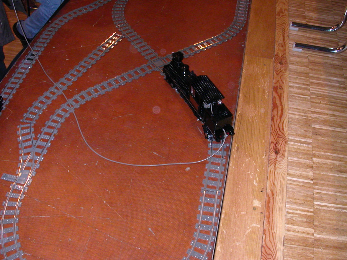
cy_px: 130
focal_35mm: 37
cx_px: 174
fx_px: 371
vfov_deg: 38.7
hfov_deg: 50.1
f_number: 4.5
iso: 200
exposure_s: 1/59.9
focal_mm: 5.6
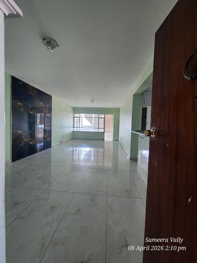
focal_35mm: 13
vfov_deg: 106.2
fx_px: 99
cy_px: 132
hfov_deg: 89.9
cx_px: 98
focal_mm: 2.2
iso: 320
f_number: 2.2
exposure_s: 1/50
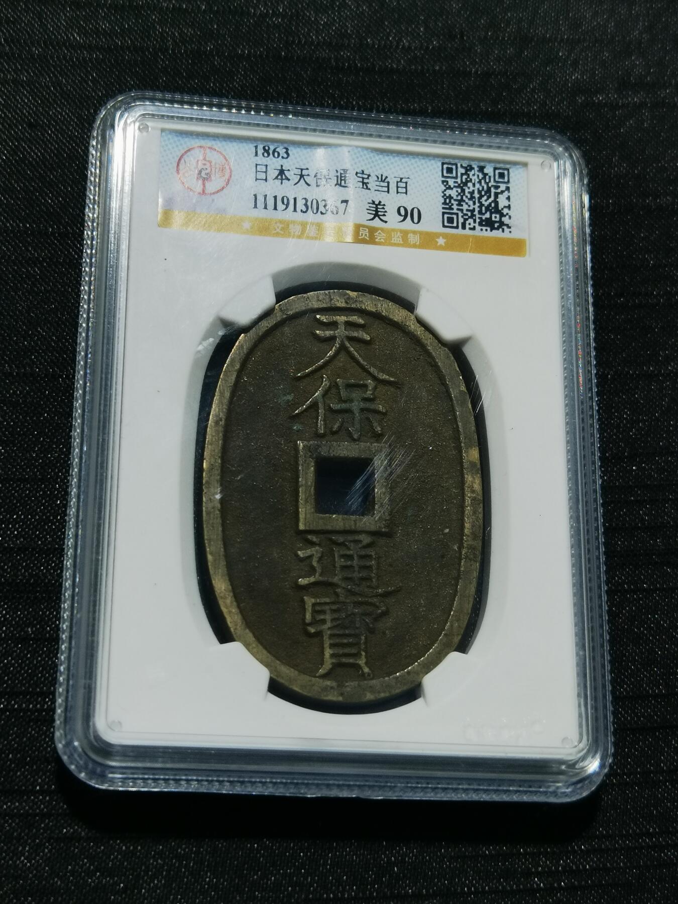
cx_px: 339
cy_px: 452
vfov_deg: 32.7
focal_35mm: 59
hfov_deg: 24.8
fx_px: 1541
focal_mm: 6.67
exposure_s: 1/100
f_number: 1.9
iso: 64
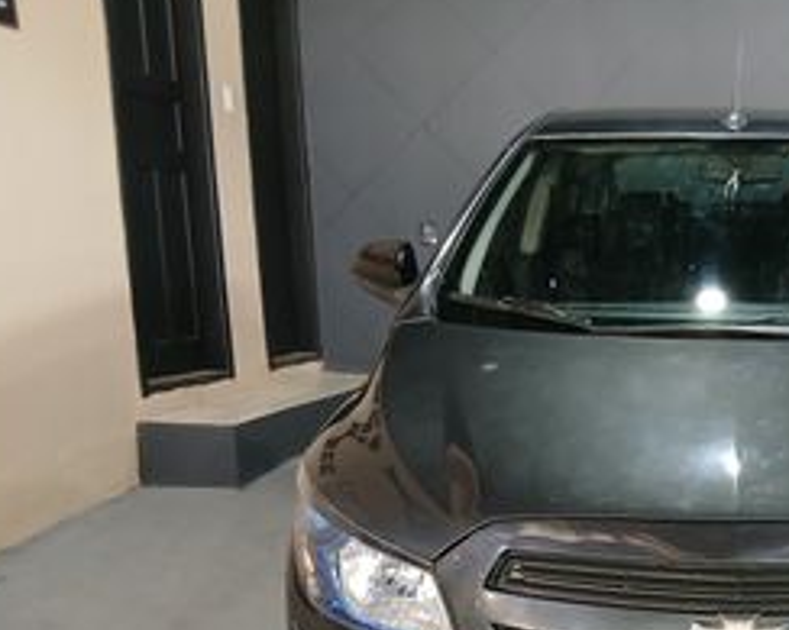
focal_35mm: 49
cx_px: 715
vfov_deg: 29.7
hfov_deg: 35.7
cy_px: 549
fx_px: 1144
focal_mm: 3.98
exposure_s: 1/24
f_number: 1.8
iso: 320
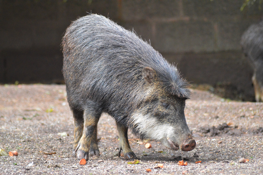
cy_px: 88
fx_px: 2135
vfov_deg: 4.7
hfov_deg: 7.0
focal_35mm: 292
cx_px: 132
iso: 3200
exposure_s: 1/2500
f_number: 4.8
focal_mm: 195
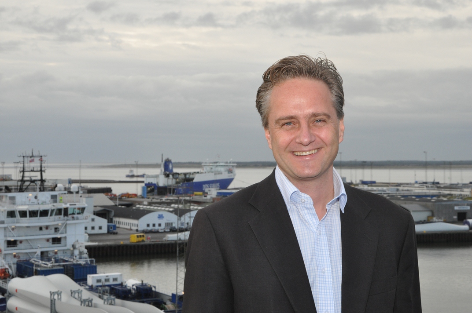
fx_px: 1021
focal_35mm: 78
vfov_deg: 17.4
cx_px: 236
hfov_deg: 26.0
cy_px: 156
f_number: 18
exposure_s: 1/200
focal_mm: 52
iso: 800
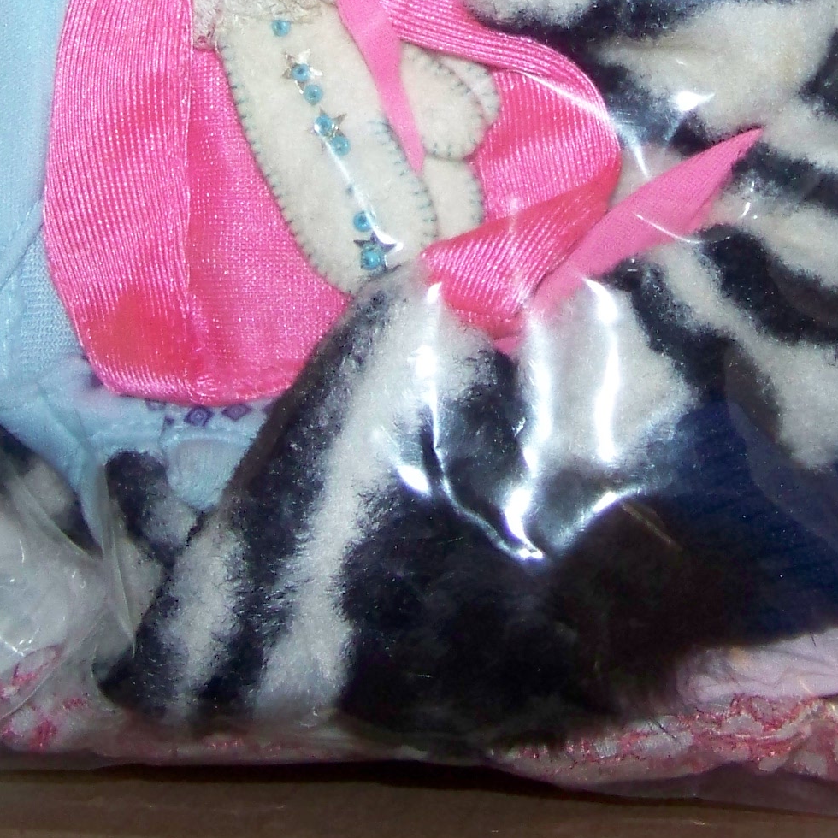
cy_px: 1
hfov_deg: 16.3
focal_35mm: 106
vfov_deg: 16.1
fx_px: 2903
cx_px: 670
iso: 200
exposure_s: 1/30
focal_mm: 5.85
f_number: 2.8
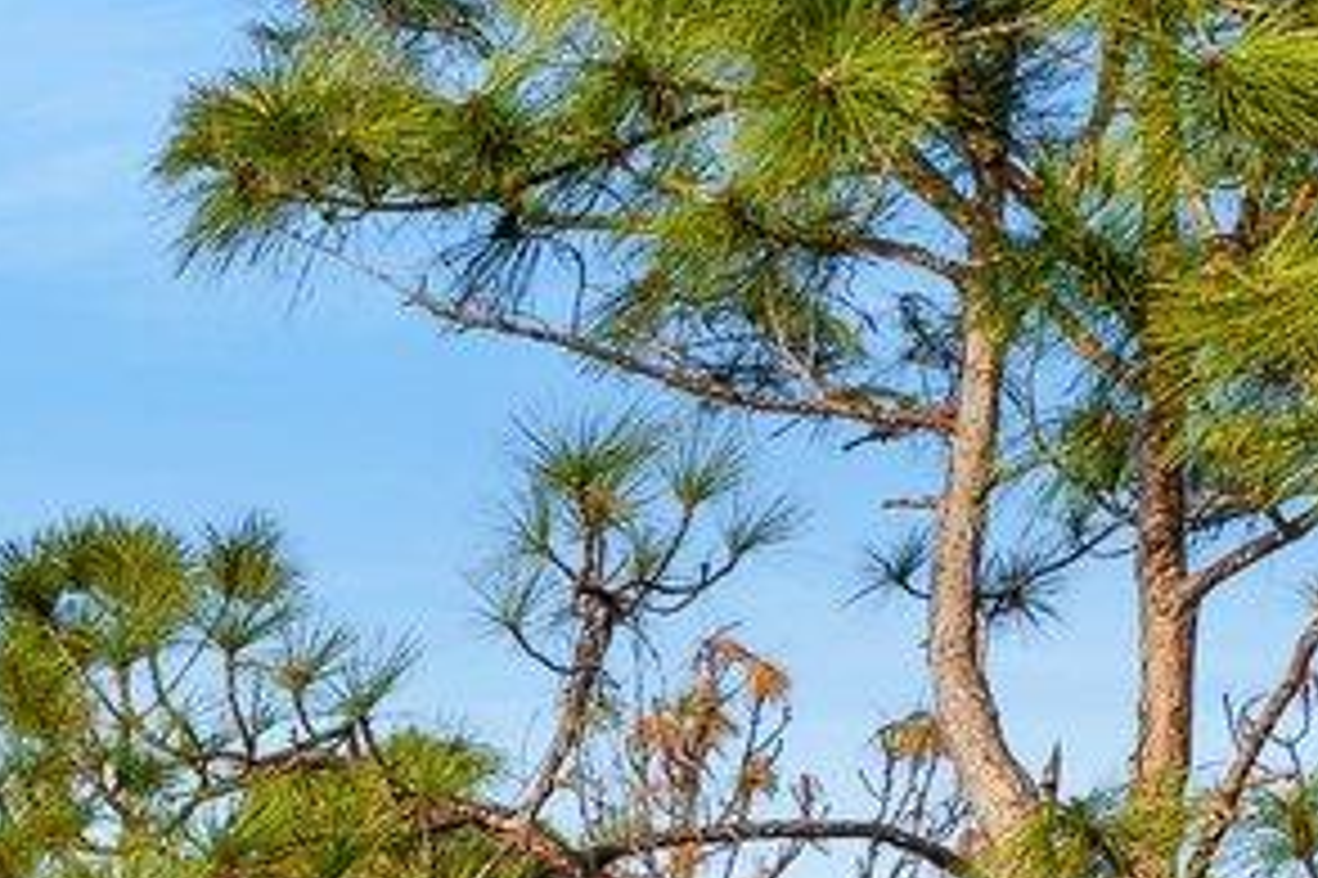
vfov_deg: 12.0
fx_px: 3586
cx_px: -756
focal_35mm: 98
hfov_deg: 18.1
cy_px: 1916
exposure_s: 1/80
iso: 100
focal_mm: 14
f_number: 9
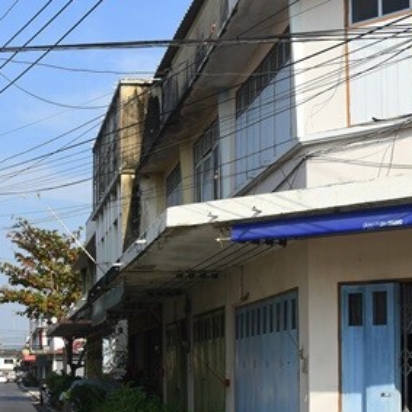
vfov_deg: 20.9
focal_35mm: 82
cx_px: 79
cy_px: 328
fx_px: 1104
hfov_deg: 20.9
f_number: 8
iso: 250
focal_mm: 26
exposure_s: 1/640
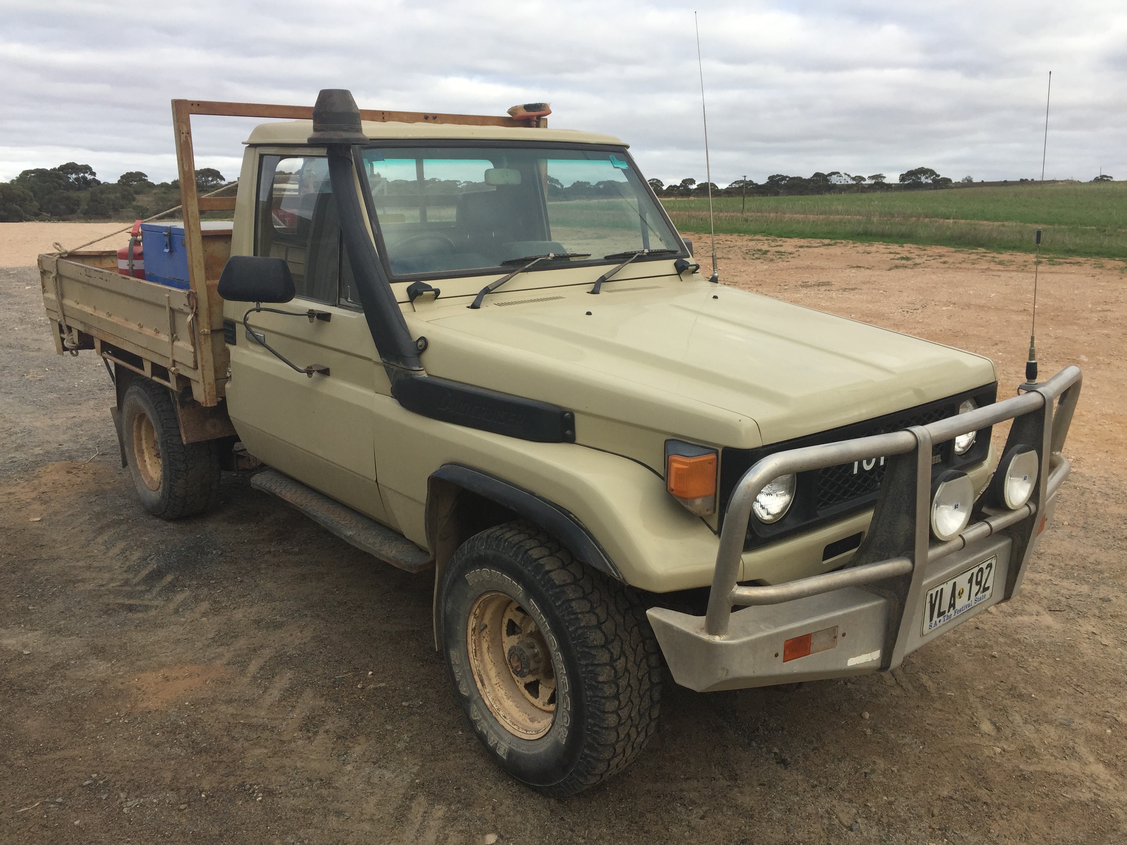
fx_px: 944
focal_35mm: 29
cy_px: 422
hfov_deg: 61.7
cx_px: 564
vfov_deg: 48.2
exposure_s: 1/581
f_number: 2.2
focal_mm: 4.15
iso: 32
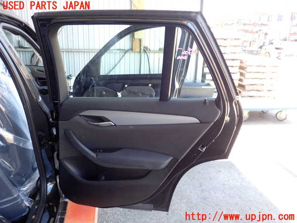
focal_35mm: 30
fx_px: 257
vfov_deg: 46.8
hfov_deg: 60.0
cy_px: 112
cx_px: 148
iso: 160
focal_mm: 5.4
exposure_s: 1/60
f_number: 2.3
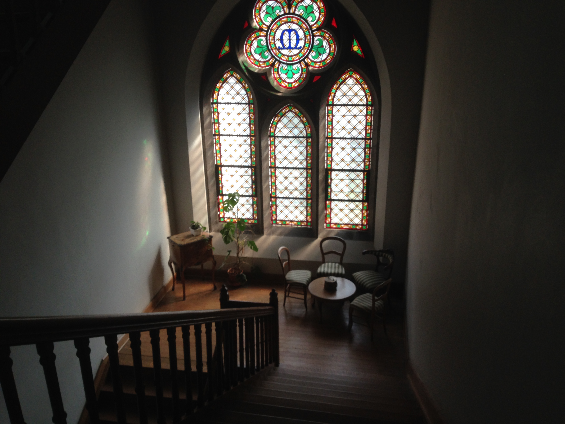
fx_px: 539
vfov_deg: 42.9
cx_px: 282
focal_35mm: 33
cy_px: 212
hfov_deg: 55.4
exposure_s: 1/120
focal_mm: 4.12
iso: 80
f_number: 2.4
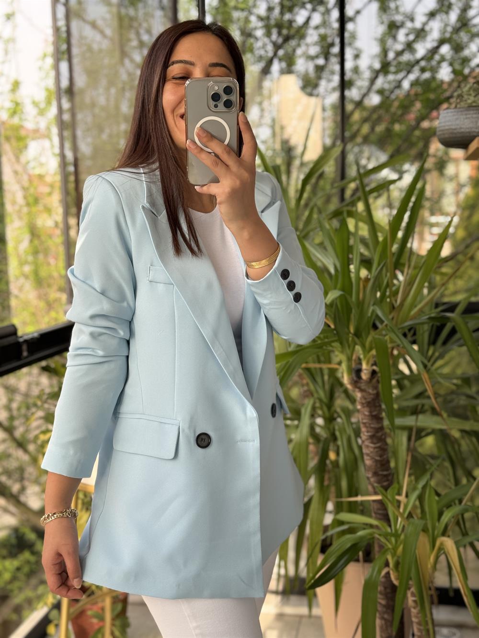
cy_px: 319
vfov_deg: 39.7
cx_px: 240
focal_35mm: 48
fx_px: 885
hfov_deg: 30.3
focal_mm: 6.86
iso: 64
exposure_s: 1/216
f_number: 1.78
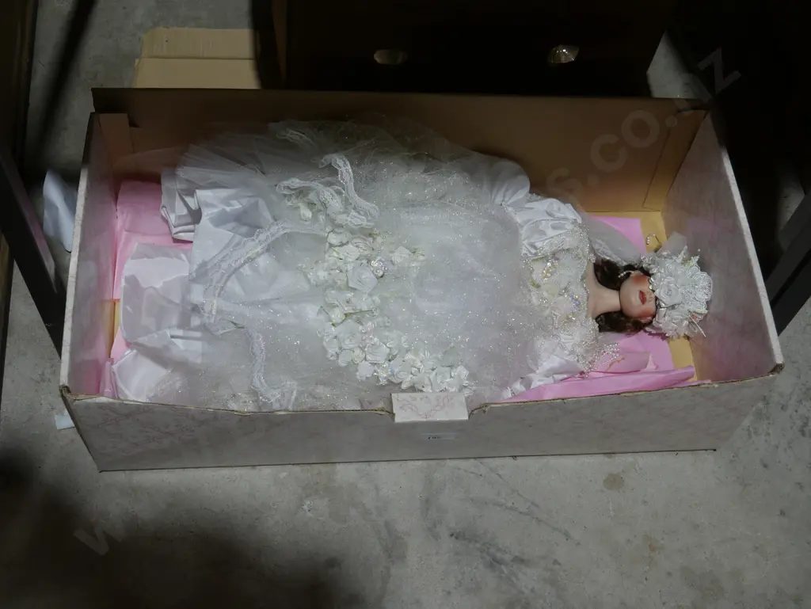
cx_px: 406
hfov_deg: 39.6
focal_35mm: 48
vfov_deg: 30.3
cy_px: 304
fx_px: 1125
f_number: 5.2
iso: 200
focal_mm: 24
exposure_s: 1/80
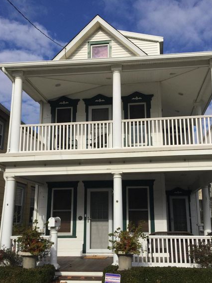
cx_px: 112
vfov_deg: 53.7
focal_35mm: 34
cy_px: 164
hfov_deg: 41.7
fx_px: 278
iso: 32
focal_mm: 4.15
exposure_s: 1/4950
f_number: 2.2
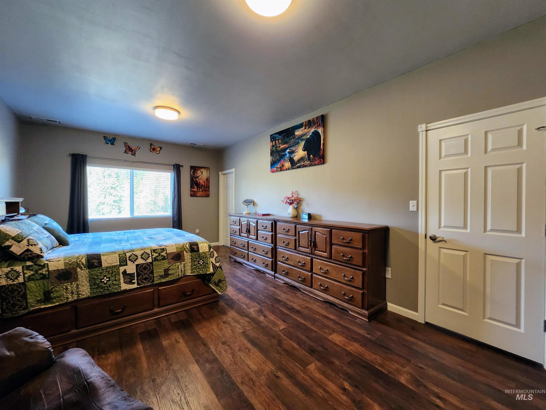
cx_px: 273
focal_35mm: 13
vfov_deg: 89.9
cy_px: 205
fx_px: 205
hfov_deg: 106.2
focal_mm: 1.74
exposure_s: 1/40
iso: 320
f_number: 2.2
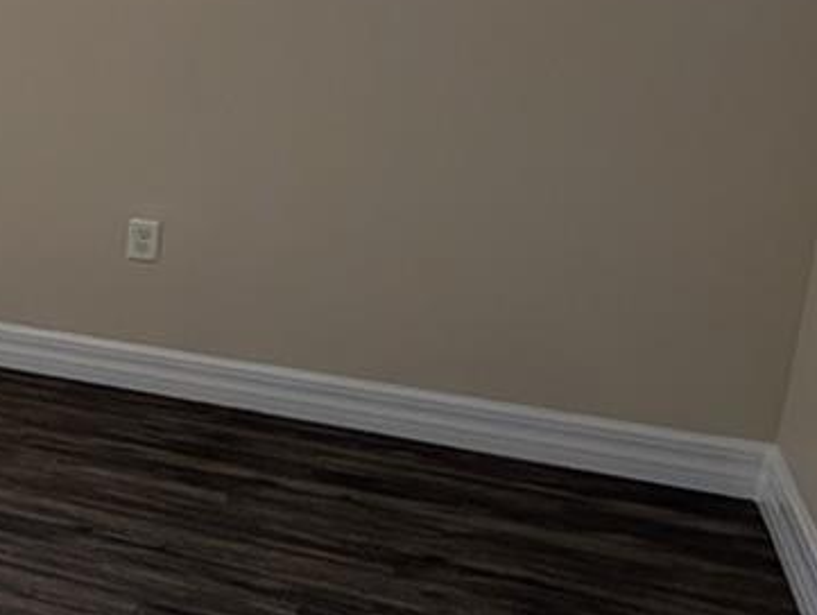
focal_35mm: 53
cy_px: 203
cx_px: -747
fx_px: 1253
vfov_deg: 27.4
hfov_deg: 20.5
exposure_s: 1/257
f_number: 1.7
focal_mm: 2.02
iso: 50
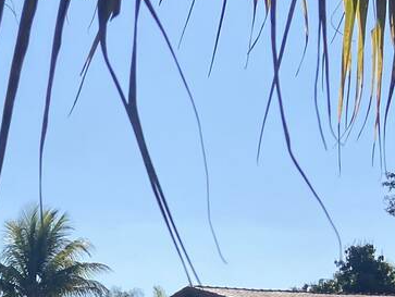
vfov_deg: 13.4
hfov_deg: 17.7
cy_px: 467
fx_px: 1176
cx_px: -136
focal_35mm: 103
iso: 32
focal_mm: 4.25
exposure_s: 1/2571
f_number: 1.8
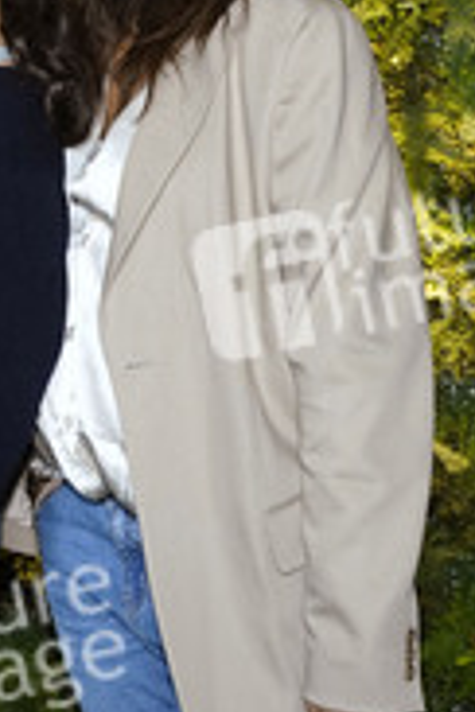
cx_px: 39
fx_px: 1385
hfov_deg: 19.1
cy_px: 74
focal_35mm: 70
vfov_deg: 27.8
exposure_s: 1/160
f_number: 5.6
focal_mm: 32
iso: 2000
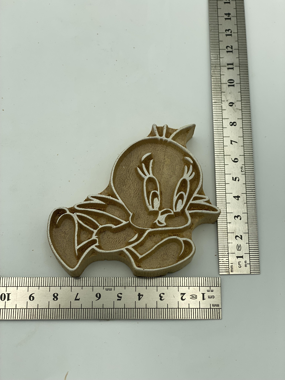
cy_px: 190
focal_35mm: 52
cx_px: 142
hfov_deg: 28.0
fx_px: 571
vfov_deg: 36.8
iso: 20
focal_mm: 6
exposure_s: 1/761
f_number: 2
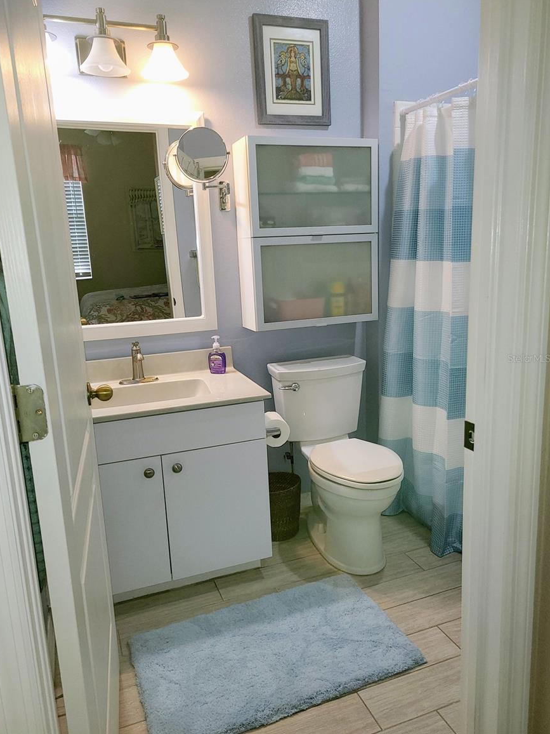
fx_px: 572
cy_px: 358
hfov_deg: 51.3
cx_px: 267
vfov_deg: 65.3
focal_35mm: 27
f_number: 1.8
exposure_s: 1/60
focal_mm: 5.4
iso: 125
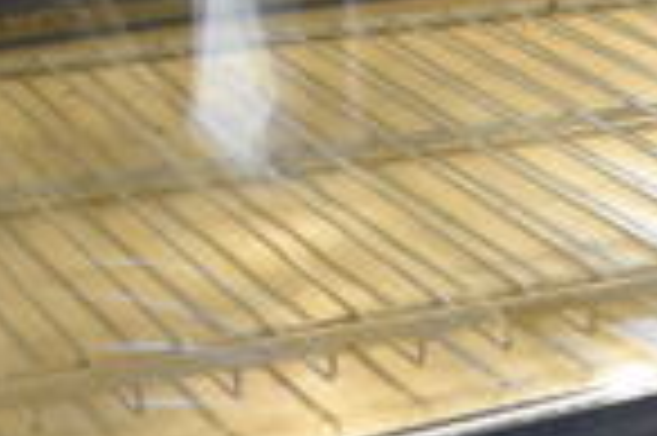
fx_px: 2060
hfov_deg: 17.2
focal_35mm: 113
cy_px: 859
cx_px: 814
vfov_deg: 11.0
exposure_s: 1/30
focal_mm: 18
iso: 3200
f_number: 3.5
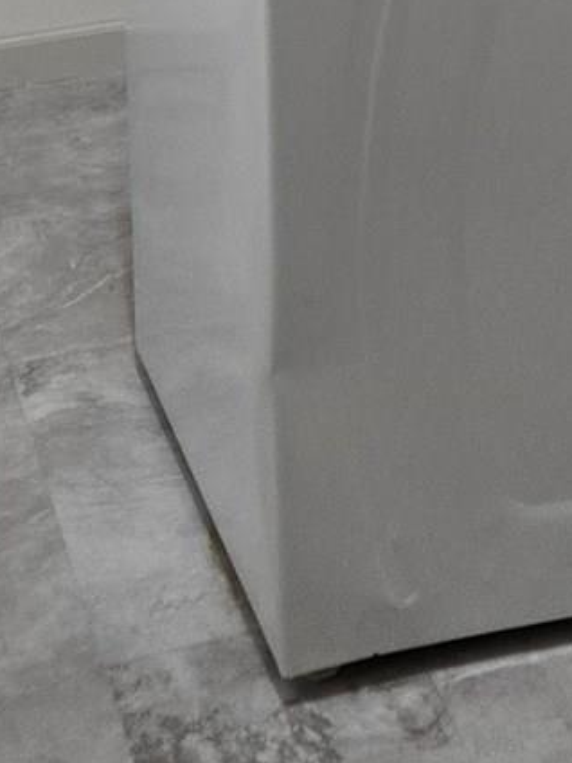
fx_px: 2754
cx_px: 552
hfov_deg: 11.7
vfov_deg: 14.7
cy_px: -369
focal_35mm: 125
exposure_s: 1/120
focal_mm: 5.4
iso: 250
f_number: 1.8
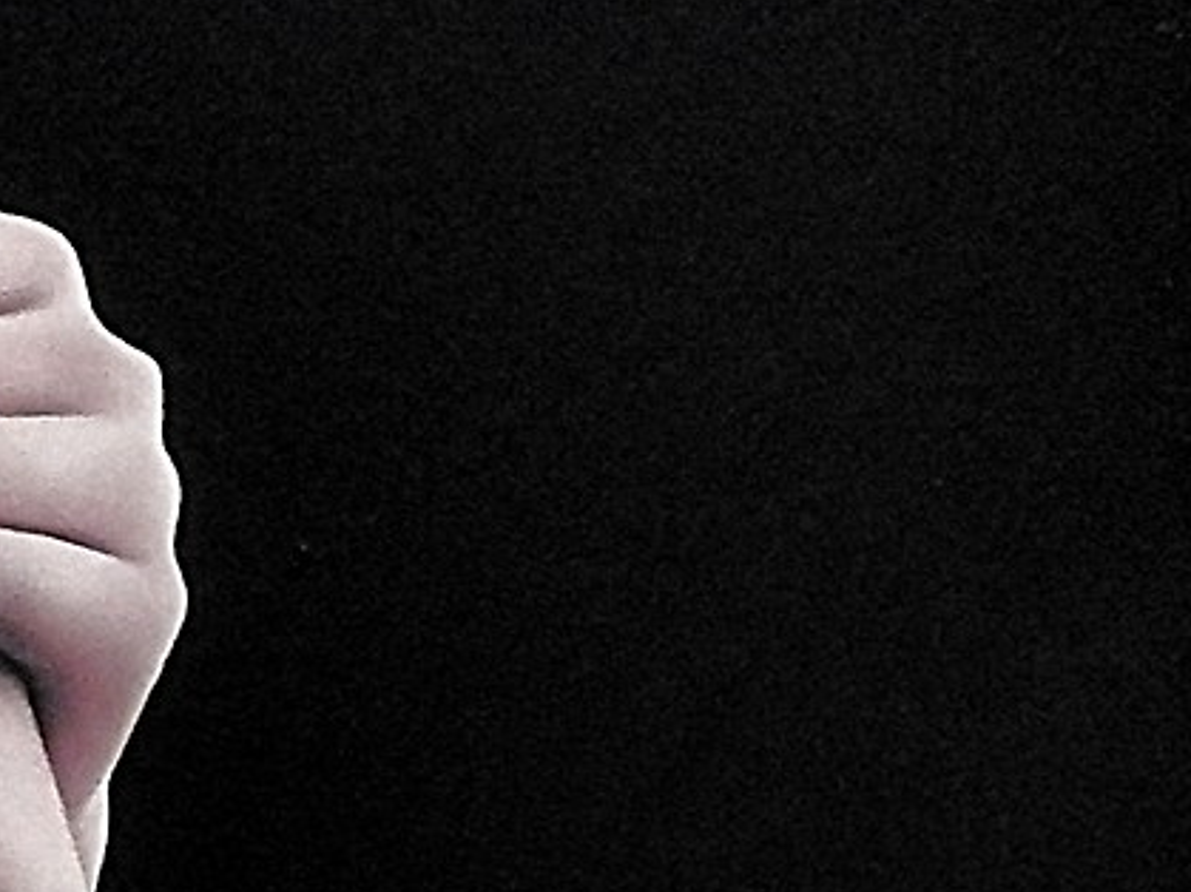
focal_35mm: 229
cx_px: -1805
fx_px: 7877
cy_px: 170
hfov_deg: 7.9
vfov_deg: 6.5
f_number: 3.8
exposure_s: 1/100
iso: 400
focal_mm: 7.2
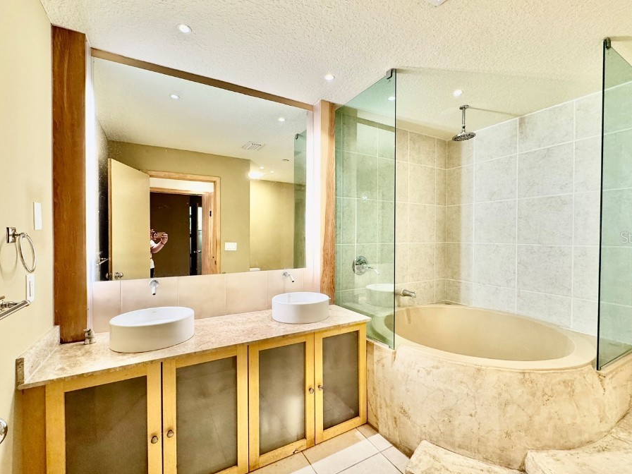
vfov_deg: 78.1
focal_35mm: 16
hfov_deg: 94.5
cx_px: 326
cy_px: 237
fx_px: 292
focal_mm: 2.22
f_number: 2.2
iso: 250
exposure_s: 1/60
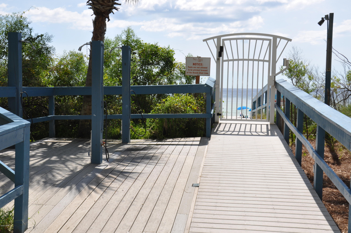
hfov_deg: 38.9
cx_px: 176
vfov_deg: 26.4
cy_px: 116
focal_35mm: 51
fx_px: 497
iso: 200
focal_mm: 34
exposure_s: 1/200
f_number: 13
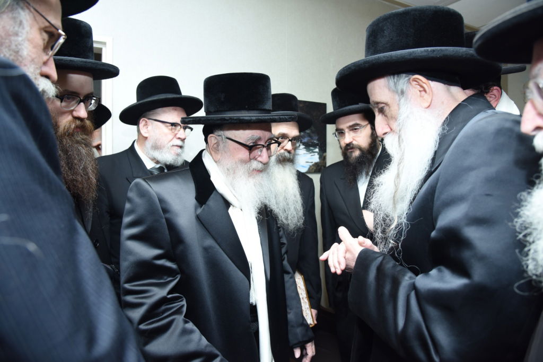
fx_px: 362
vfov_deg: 53.1
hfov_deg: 73.7
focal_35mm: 24
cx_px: 272
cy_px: 181
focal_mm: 24
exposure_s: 1/125
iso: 1000
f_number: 5
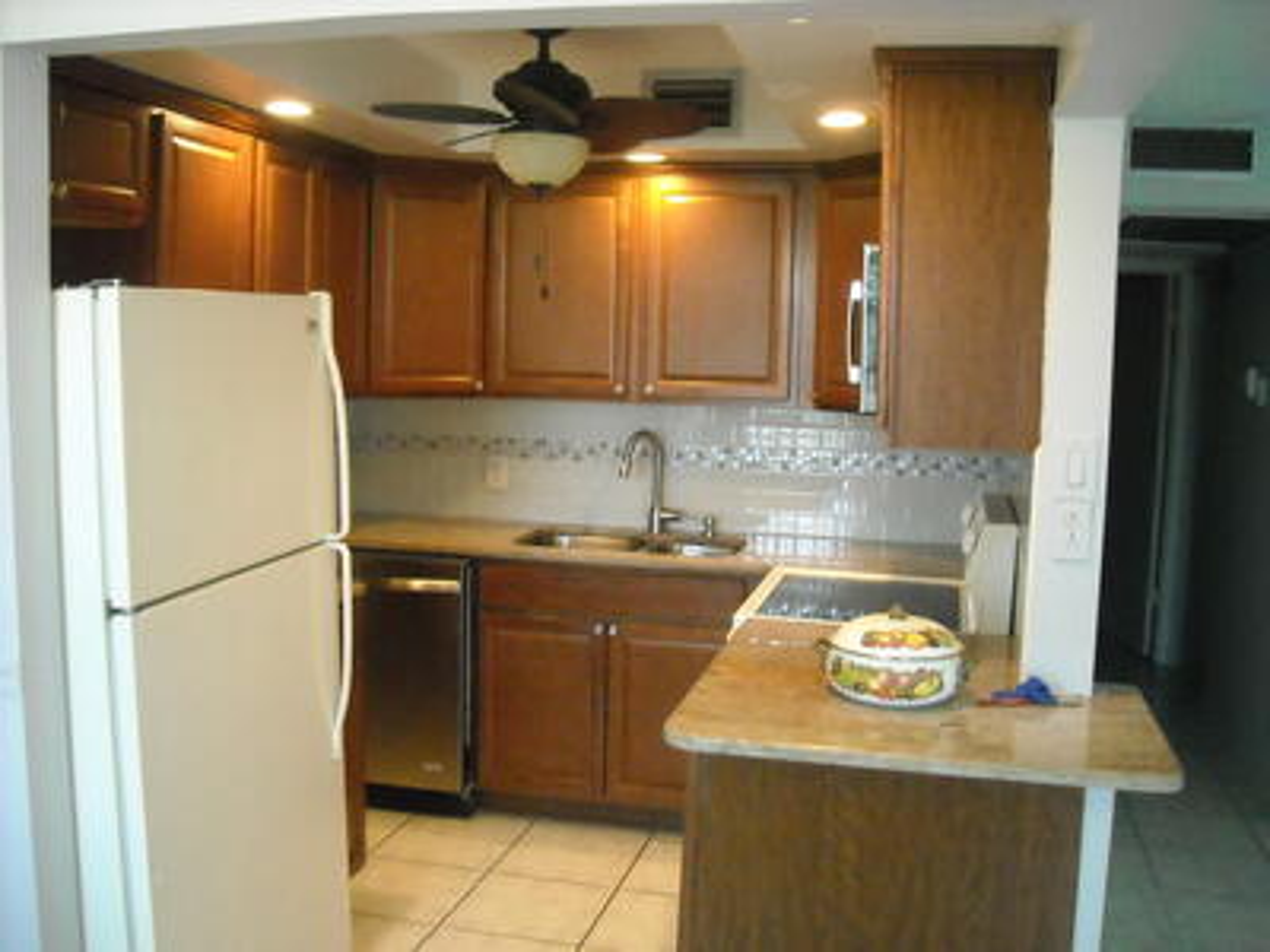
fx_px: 1284
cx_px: 635
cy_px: 476
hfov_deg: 52.6
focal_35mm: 35
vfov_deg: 40.7
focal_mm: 5.7
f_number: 2.8
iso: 800
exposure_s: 1/129
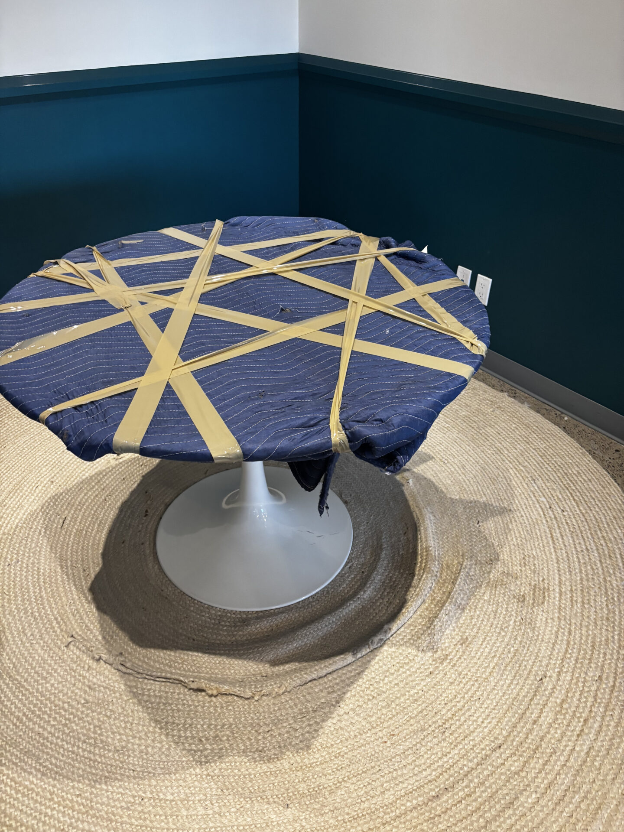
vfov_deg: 67.3
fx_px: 625
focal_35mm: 26
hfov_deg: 53.1
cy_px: 416
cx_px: 312
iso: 250
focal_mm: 5.96
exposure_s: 1/60
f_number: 1.6
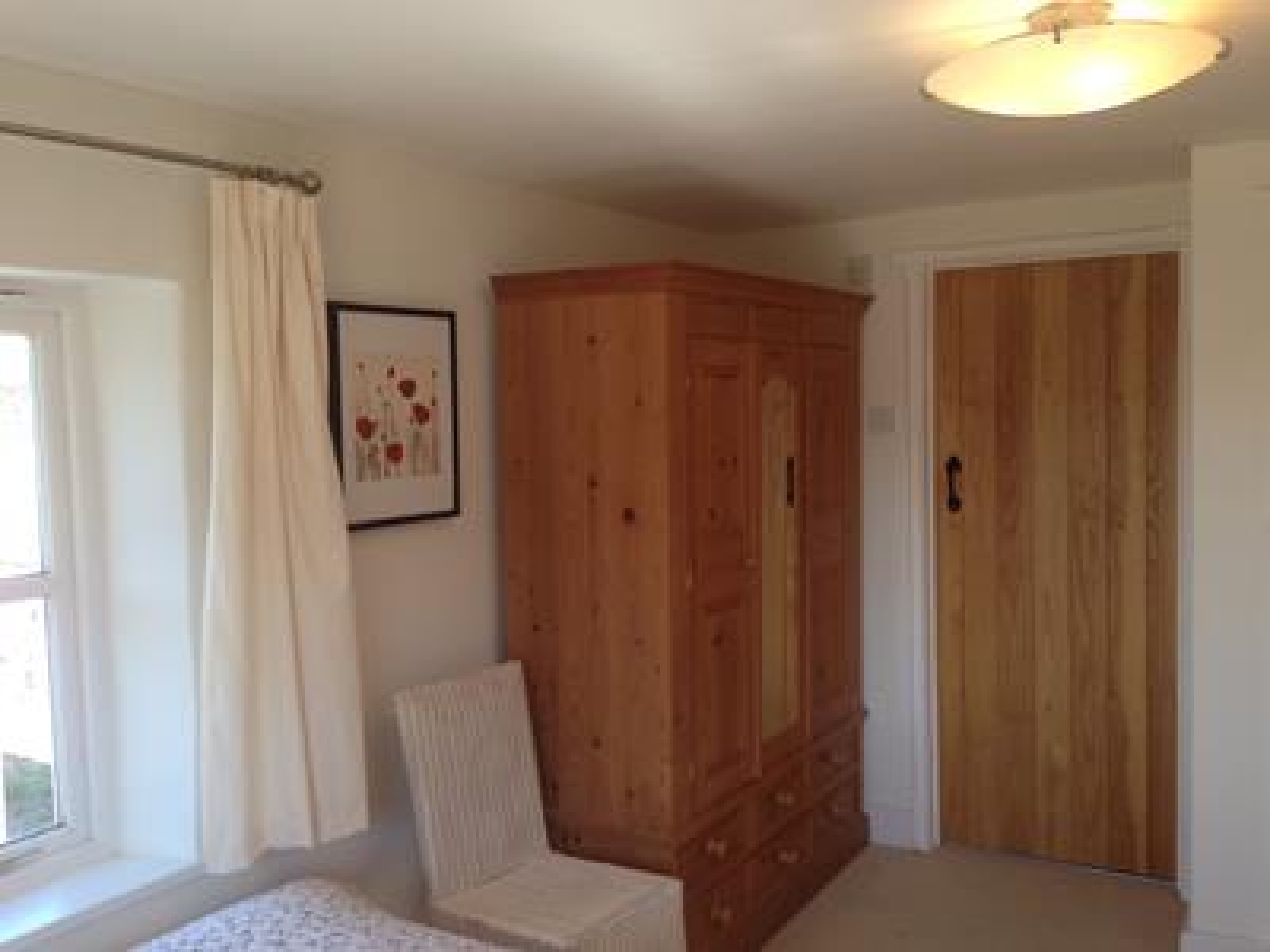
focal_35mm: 33
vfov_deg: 42.9
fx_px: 1211
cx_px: 635
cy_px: 476
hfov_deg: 55.4
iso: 64
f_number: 2.4
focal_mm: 4.13
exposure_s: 1/120
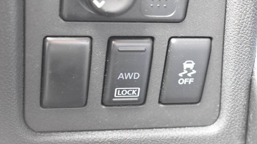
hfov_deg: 24.3
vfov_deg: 13.8
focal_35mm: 88
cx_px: 128
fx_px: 596
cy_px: 68
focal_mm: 55
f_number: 5.6
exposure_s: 1/8
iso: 3200
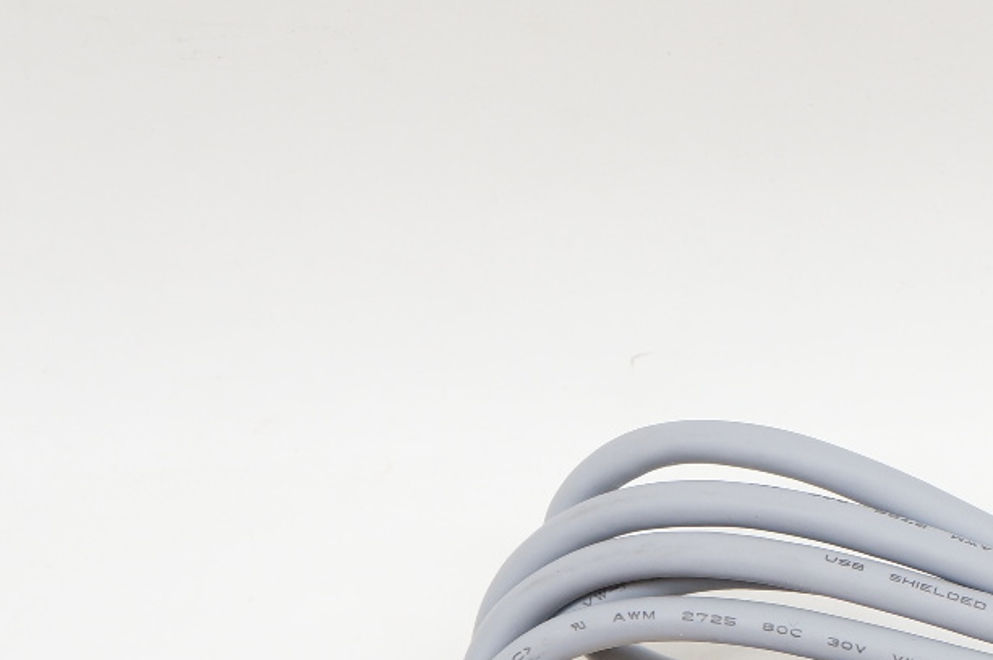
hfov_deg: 15.2
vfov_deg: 10.5
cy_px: 649
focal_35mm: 129
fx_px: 3562
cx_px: 1270
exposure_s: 1/30
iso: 400
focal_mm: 33
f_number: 7.1
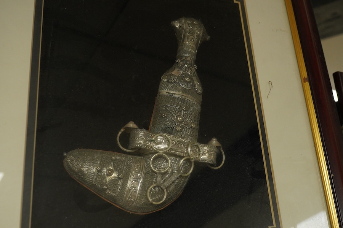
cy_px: 114
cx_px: 172
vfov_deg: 29.9
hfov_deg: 43.6
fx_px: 429
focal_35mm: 45
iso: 1600
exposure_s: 1/125
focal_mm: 30
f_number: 11
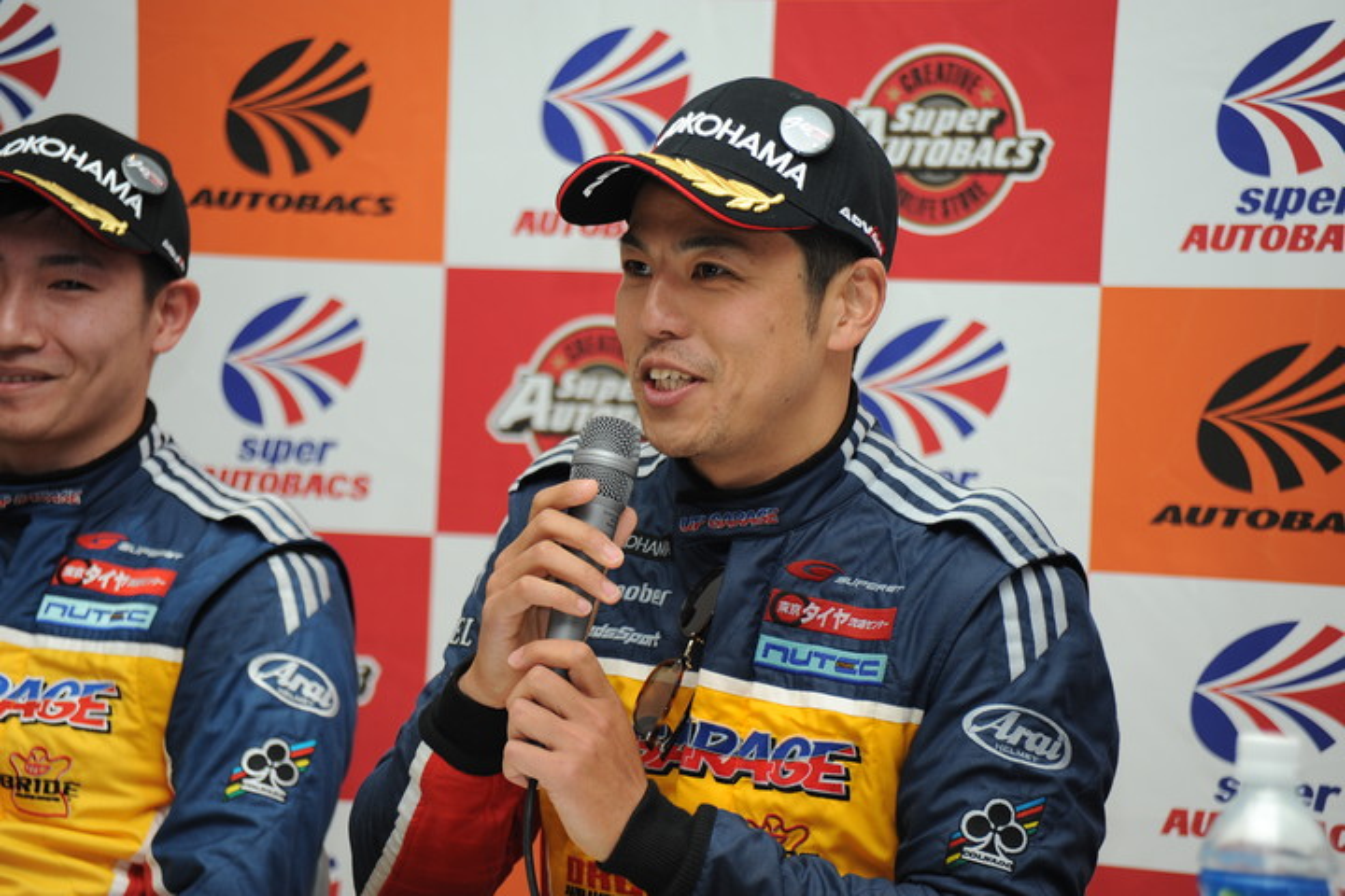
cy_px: 448
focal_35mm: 200
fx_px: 7472
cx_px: 672
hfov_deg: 10.3
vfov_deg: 6.9
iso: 800
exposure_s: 1/180
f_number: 5.6
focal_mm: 200
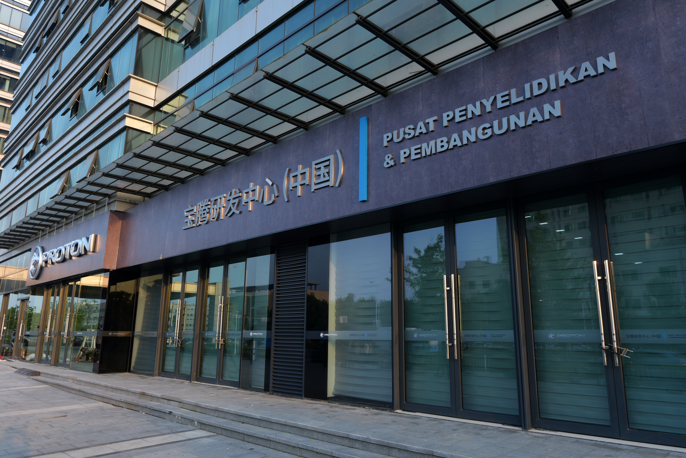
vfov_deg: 51.3
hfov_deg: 71.5
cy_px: 229
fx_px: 477
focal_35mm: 25
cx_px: 343
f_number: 8
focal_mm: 25
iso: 200
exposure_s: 1/80
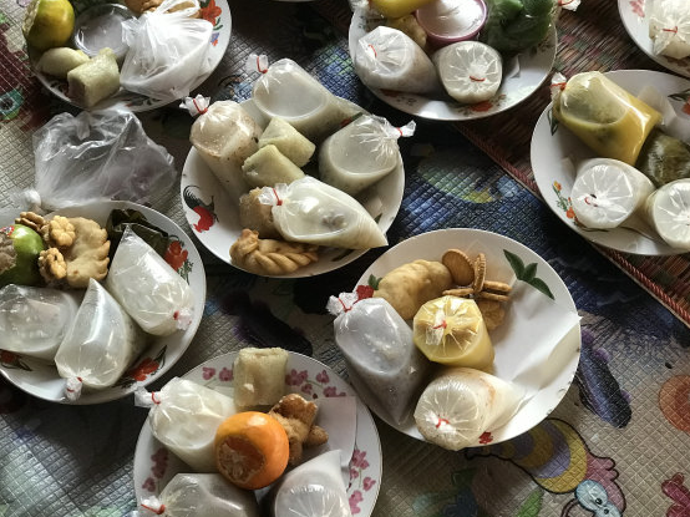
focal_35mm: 63
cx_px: 341
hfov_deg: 30.7
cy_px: 262
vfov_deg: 23.3
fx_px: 1255
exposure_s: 1/50
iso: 320
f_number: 2.8
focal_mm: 6.6
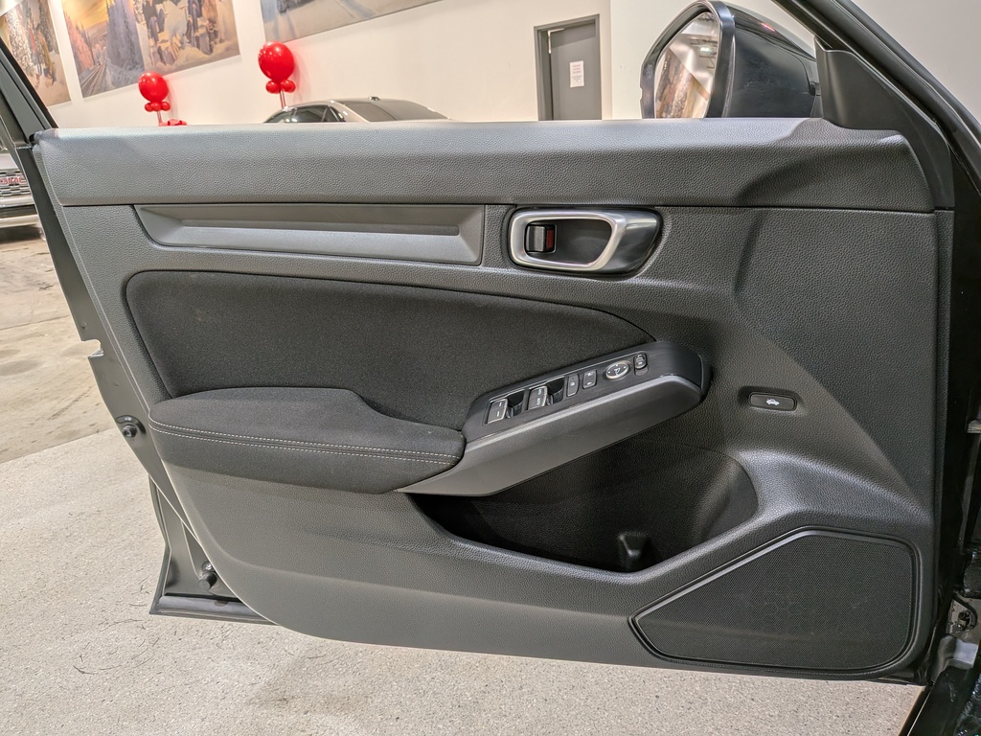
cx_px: 490
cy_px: 368
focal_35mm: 24
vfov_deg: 56.8
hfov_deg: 71.6
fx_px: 680
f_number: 1.7
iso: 29
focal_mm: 4.53
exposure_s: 1/197
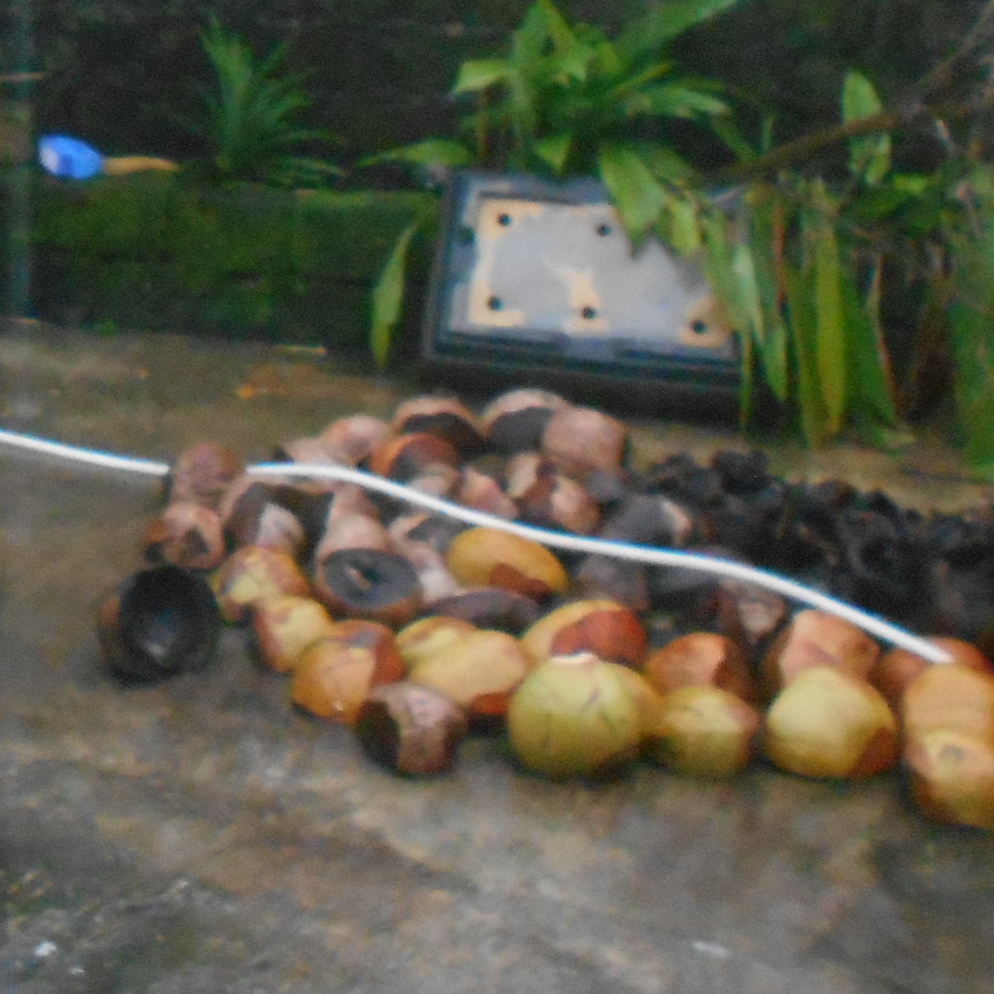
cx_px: -116
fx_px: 2567
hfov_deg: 20.8
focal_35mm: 79
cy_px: 18
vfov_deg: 21.2
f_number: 3.2
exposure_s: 1/8
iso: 800
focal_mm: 4.6
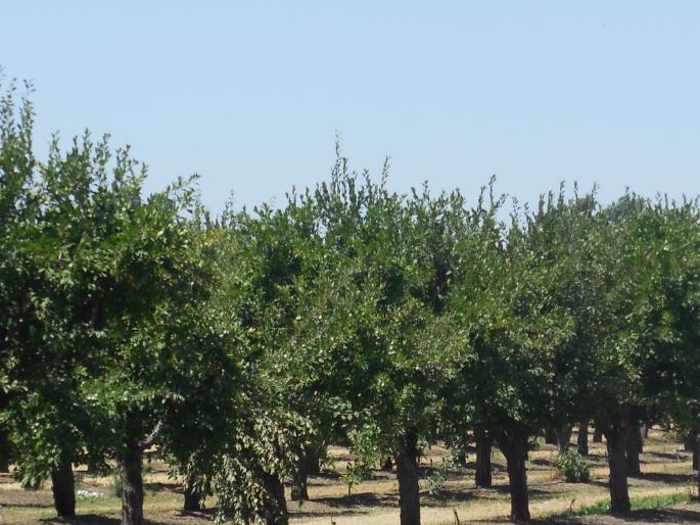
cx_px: 342
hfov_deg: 7.2
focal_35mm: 276
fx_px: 5582
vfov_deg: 5.4
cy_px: 472
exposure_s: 1/640
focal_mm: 22.4
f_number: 5
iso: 125
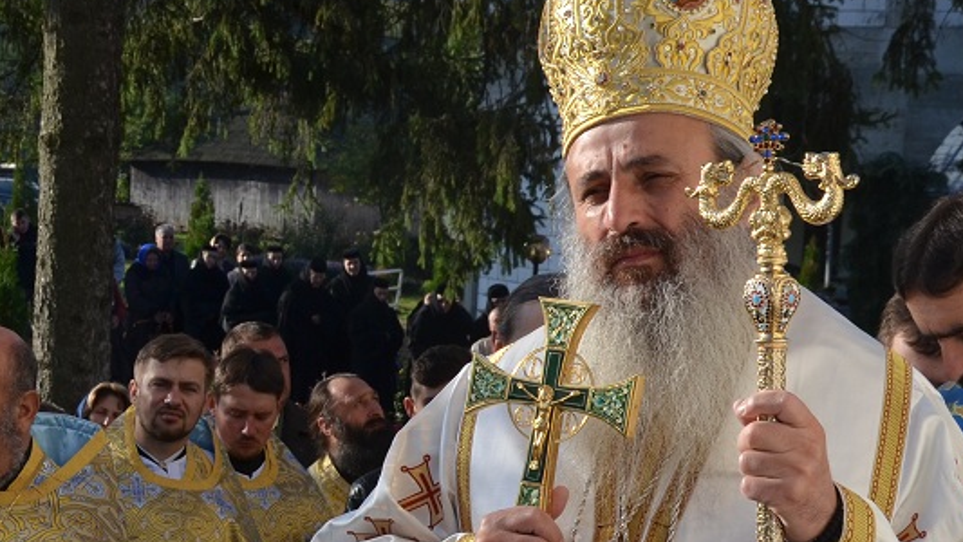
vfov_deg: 10.7
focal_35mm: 113
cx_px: -45
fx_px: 2886
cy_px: 430
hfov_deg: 18.4
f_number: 9
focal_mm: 32
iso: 200
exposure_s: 1/500
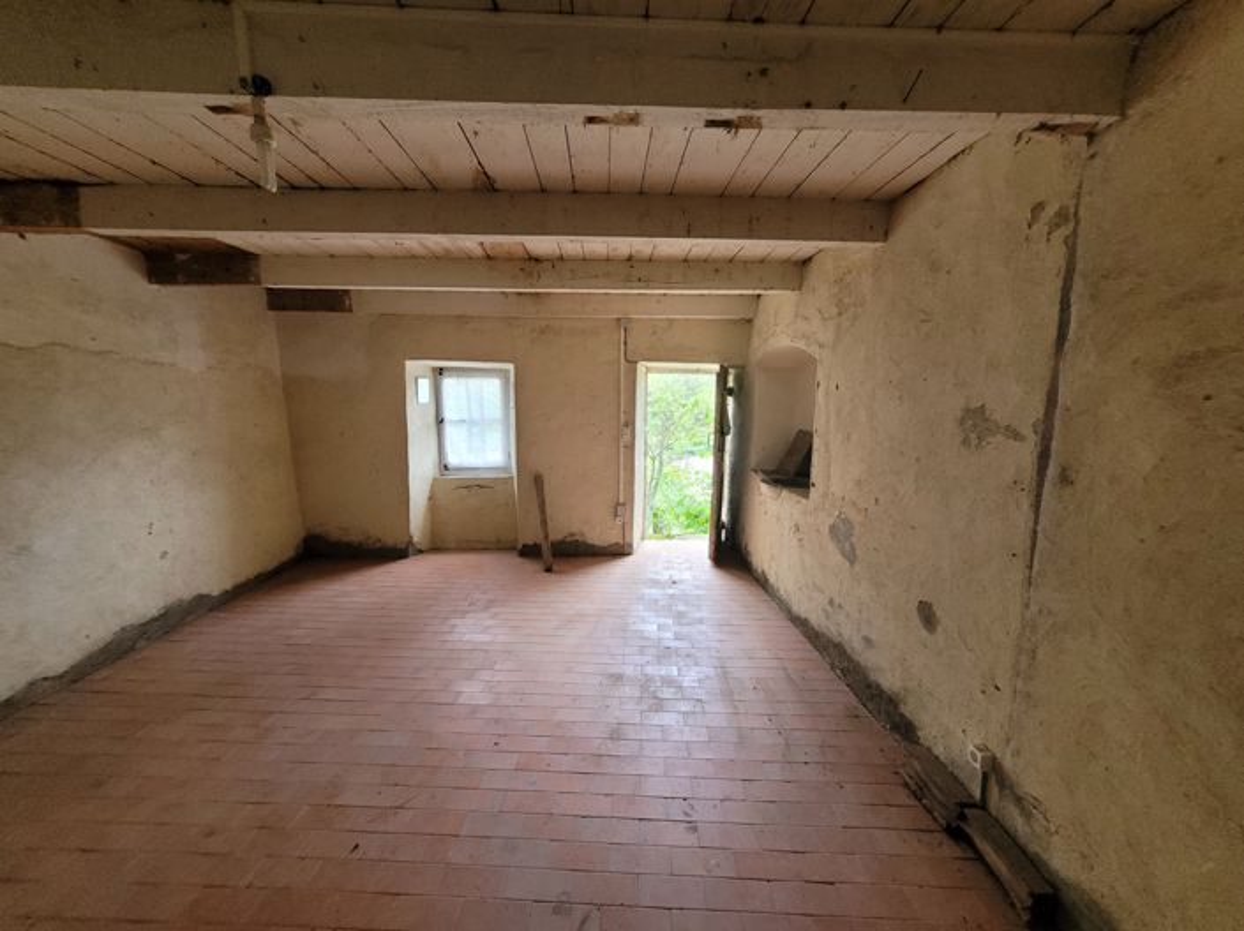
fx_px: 467
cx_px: 622
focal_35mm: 13
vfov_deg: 89.9
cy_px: 466
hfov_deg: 106.2
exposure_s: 1/50
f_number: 2.2
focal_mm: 1.74
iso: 400
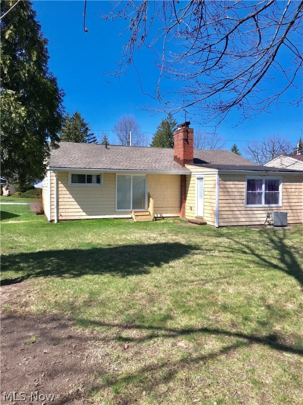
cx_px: 152
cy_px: 202
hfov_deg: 49.7
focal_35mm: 28
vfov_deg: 63.4
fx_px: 327
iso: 20
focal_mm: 3.99
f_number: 1.8
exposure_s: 1/2519
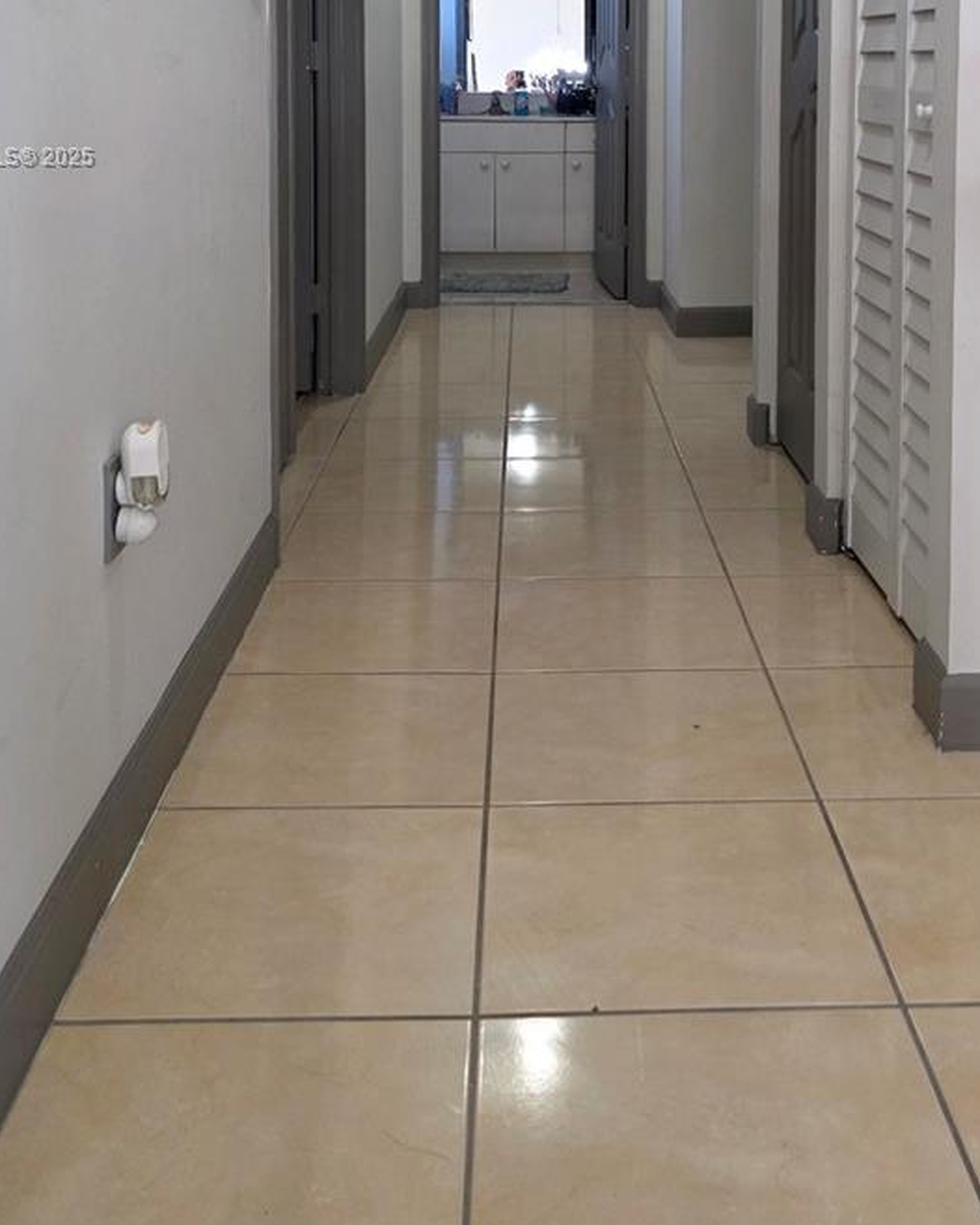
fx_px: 1486
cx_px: 591
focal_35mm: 41
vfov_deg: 41.7
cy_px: 158
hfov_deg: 36.4
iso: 400
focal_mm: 6.3
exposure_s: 1/120
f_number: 1.7
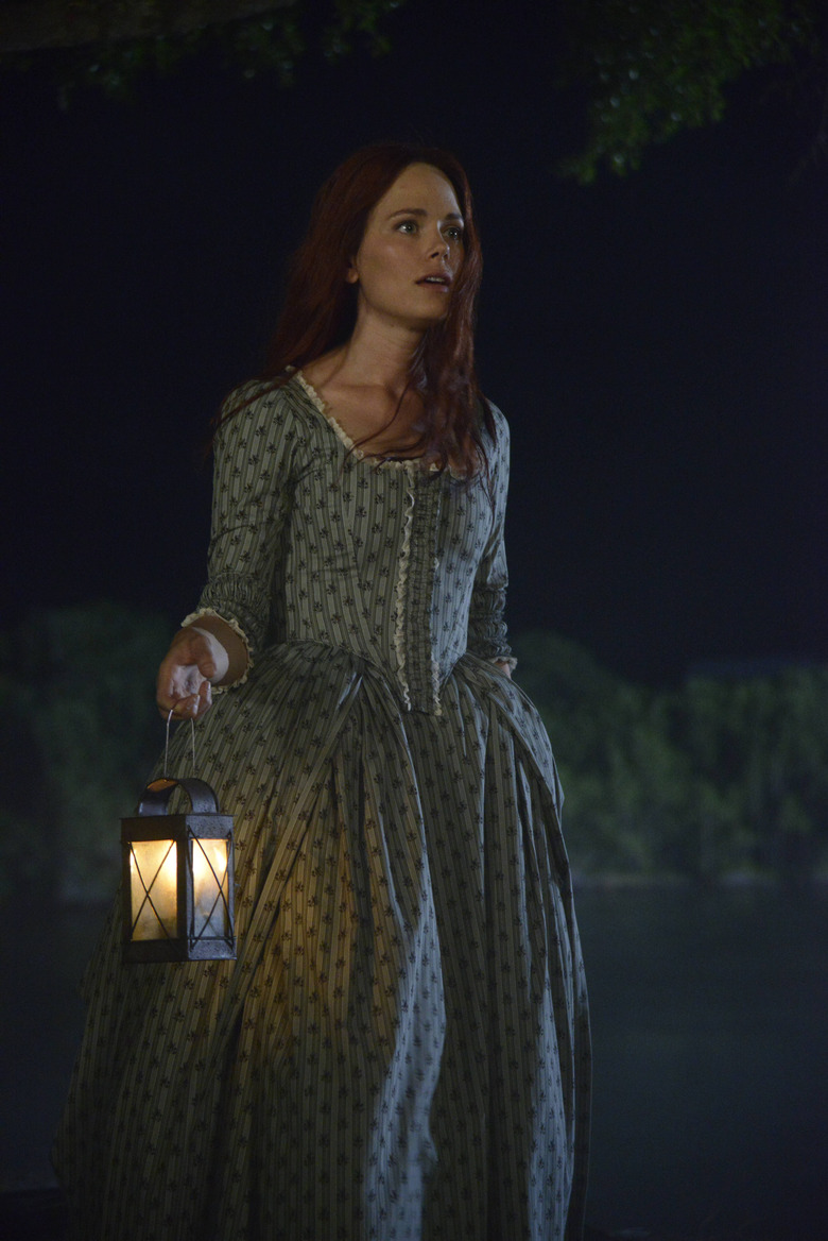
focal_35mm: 85
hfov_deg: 16.1
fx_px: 2929
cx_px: 414
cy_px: 620
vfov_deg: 23.9
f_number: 4
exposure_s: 1/60
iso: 6400
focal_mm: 85
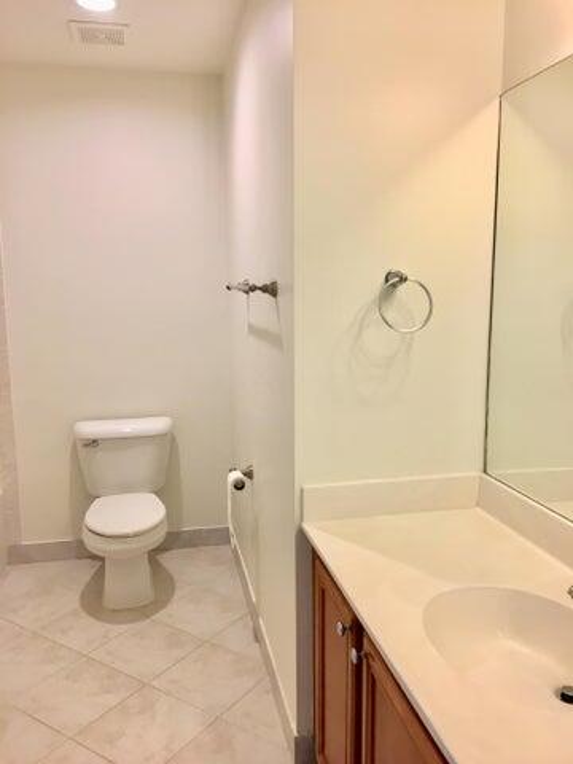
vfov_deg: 61.7
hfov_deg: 48.2
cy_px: 382
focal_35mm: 29
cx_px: 286
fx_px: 640
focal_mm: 4.15
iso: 25
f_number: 2.2
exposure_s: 1/30
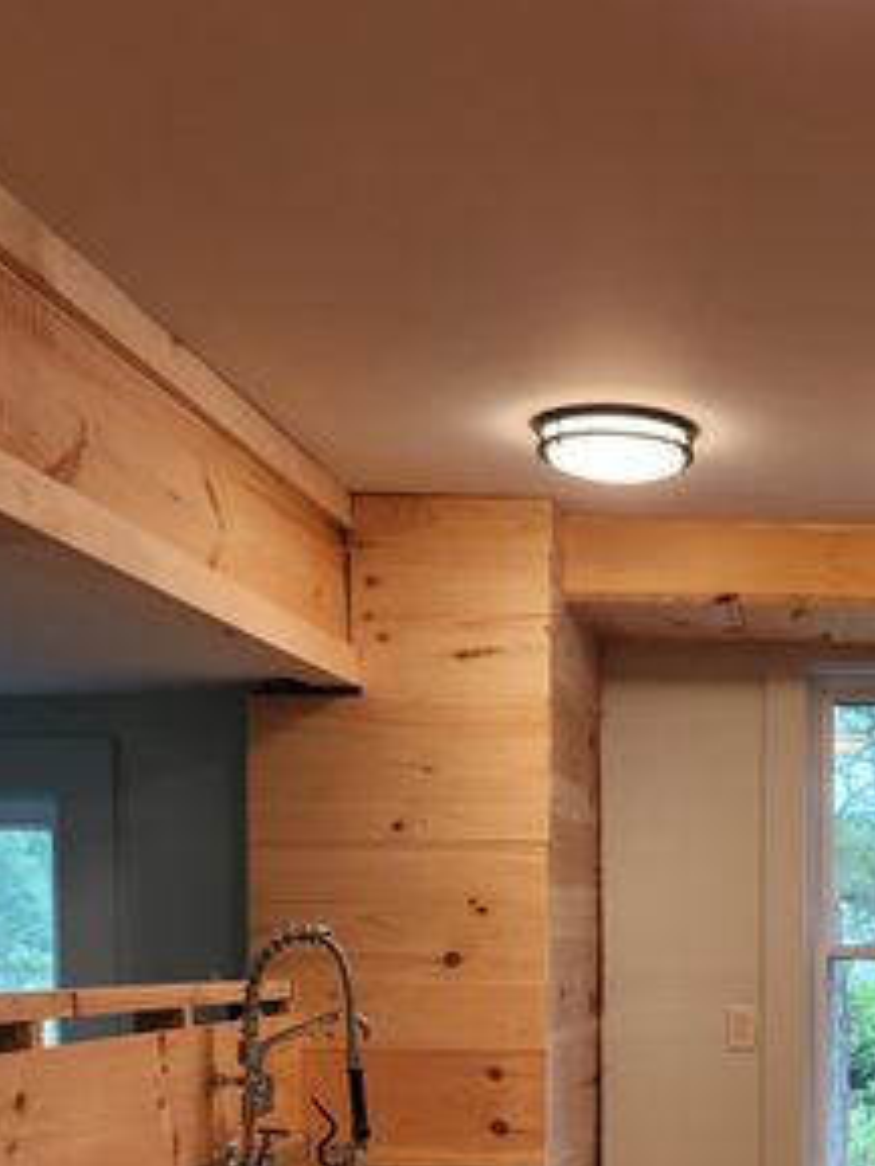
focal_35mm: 53
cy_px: 1003
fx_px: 1785
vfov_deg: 34.5
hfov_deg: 26.6
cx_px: 794
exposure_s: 1/120
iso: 80
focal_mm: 5.4
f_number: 1.8
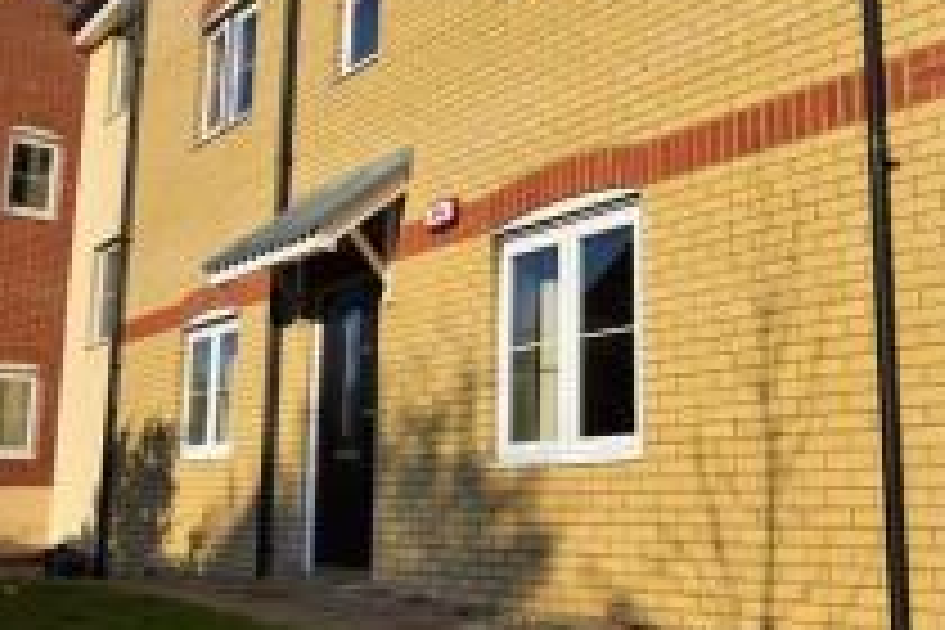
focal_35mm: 34
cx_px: 675
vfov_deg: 38.8
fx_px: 892
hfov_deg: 53.9
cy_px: 358
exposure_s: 1/2000
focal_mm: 10
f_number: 5
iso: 200
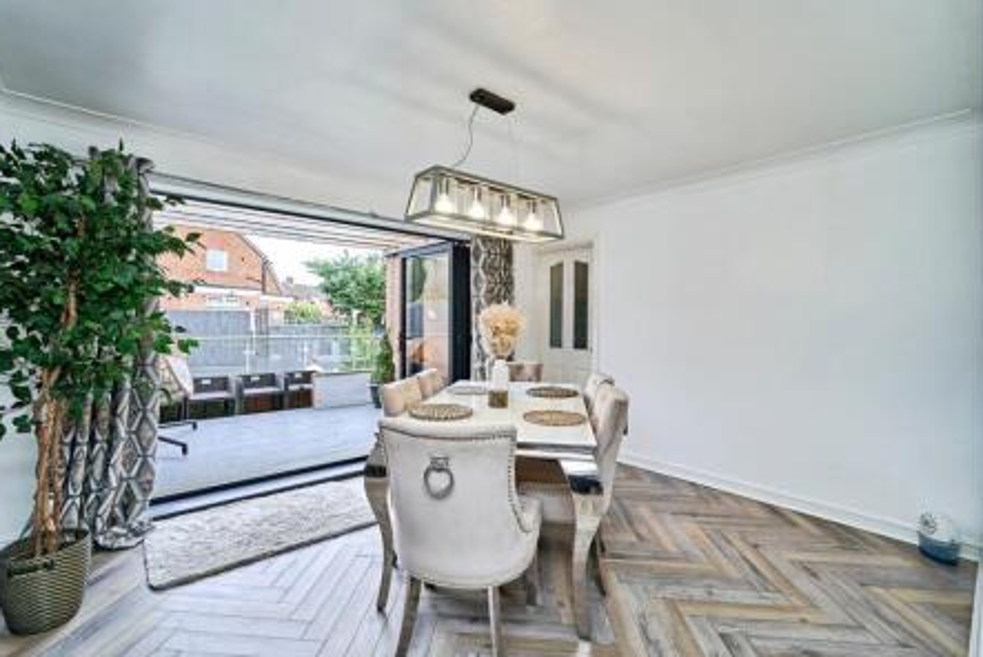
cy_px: 334
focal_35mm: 15
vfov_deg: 77.4
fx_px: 410
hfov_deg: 100.3
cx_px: 467
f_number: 8
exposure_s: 1/60
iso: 250
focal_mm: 14
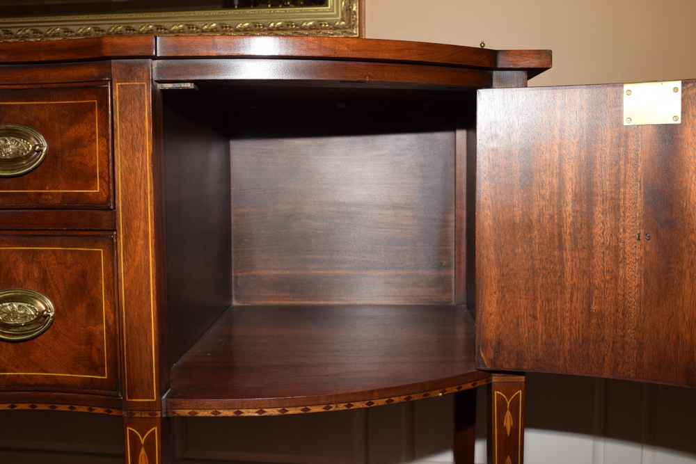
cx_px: 348
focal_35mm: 40
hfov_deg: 47.9
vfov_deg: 33.0
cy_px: 232
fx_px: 783
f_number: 8
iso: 100
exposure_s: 1/60
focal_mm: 27
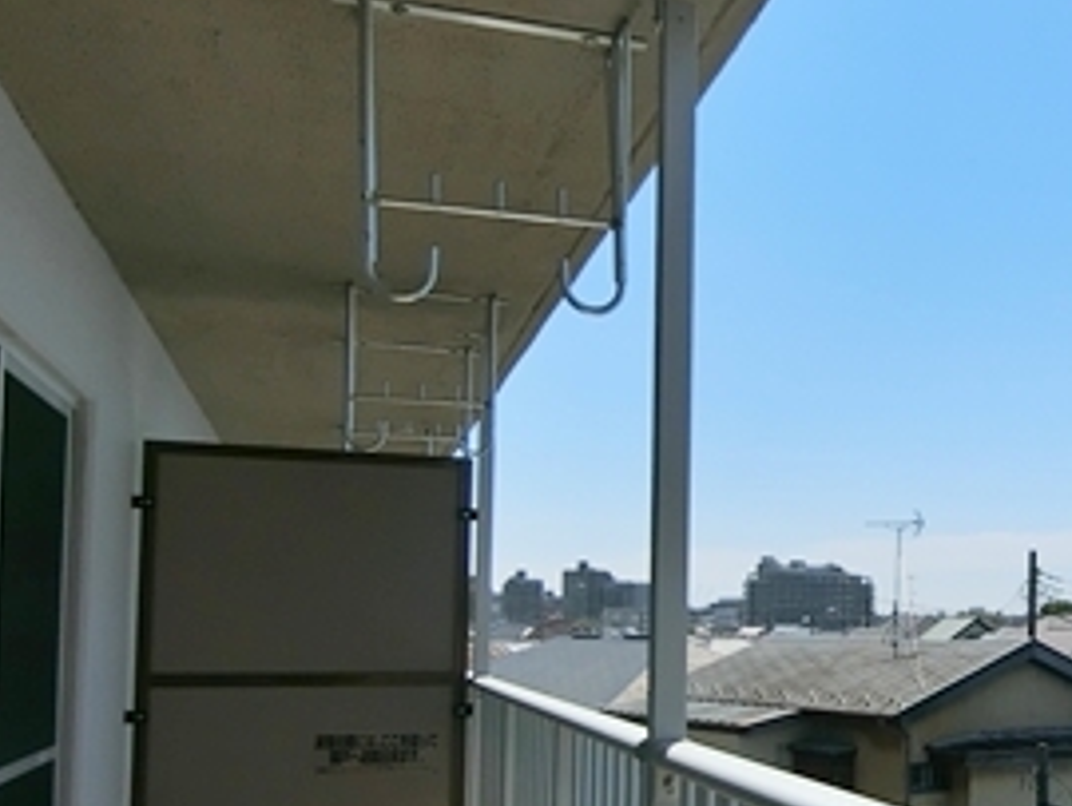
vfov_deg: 31.8
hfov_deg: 37.8
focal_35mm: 45
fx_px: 1395
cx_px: 1052
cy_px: 580
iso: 80
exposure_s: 1/640
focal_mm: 4.06
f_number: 6.9
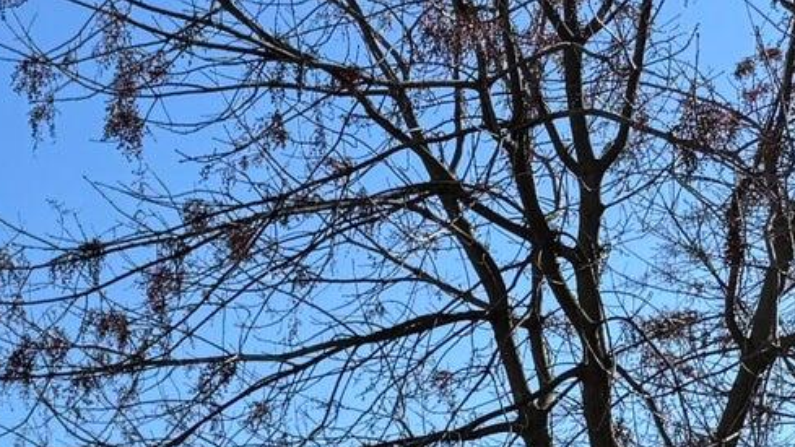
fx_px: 2403
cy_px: 935
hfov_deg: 16.7
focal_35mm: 114
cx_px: -476
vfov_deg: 9.8
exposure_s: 1/3802
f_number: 1.78
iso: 80
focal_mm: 6.76
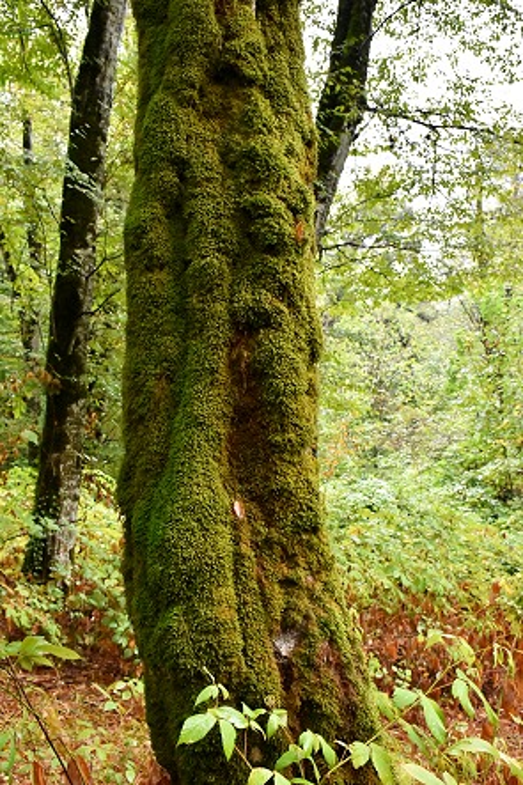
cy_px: 392
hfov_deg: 33.0
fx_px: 883
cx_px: 262
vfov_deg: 47.9
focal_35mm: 40
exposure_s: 1/200
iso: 2500
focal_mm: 27
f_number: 10
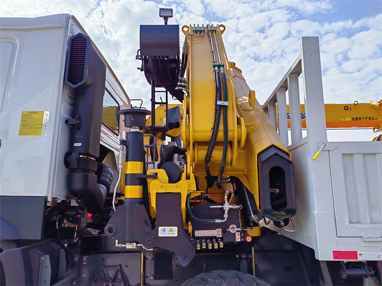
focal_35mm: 27
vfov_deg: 51.4
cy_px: 143
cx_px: 191
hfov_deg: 65.3
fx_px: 298
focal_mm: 5.52
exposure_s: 1/4926
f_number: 1.9
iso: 50
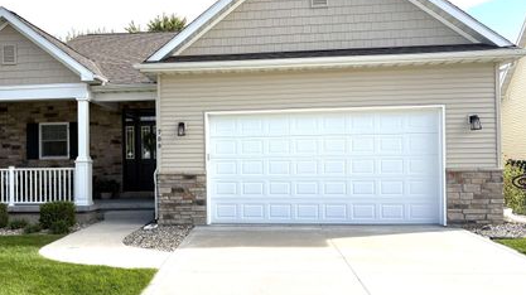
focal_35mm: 34
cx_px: 213
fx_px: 474
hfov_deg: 57.6
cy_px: 158
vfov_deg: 34.6
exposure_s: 1/3623
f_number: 1.6
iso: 50
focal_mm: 5.96
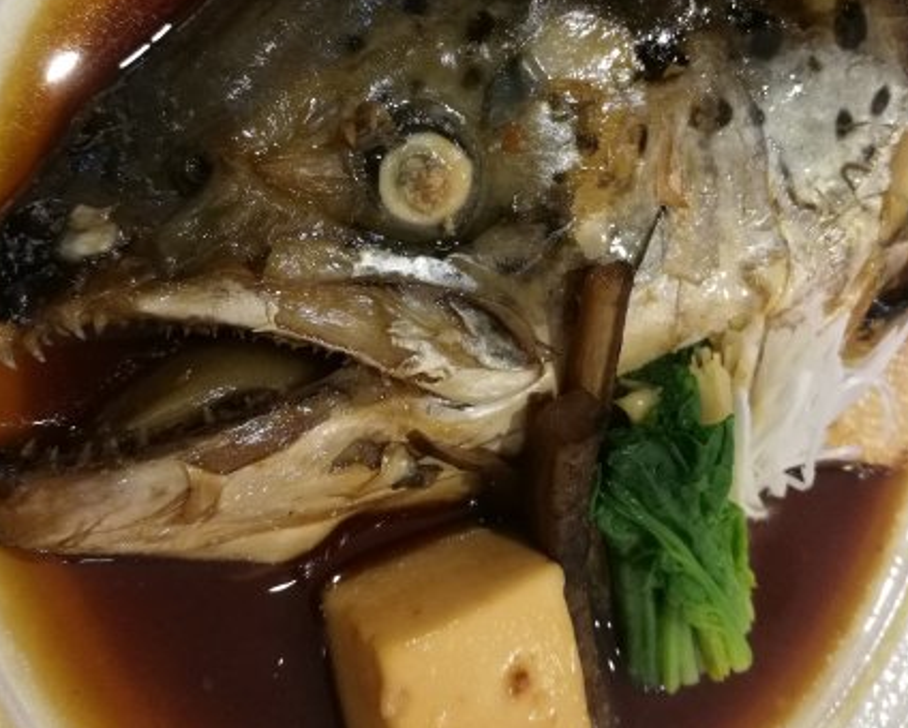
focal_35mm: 38
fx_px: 1022
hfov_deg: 47.9
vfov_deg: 38.8
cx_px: 465
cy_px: 252
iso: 500
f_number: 2.2
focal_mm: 4.5
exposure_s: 1/25
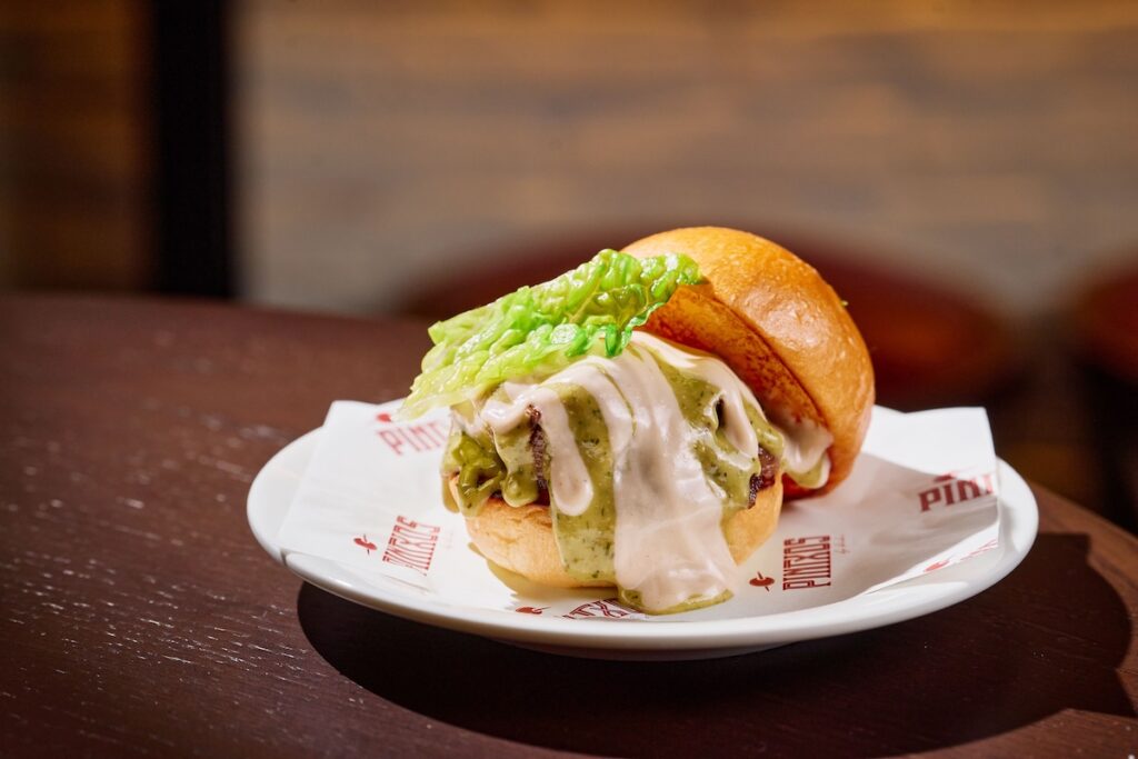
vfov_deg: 12.8
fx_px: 3383
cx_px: 569
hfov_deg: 19.1
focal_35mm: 107
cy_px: 380
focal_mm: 107
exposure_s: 1/320
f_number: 8
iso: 500
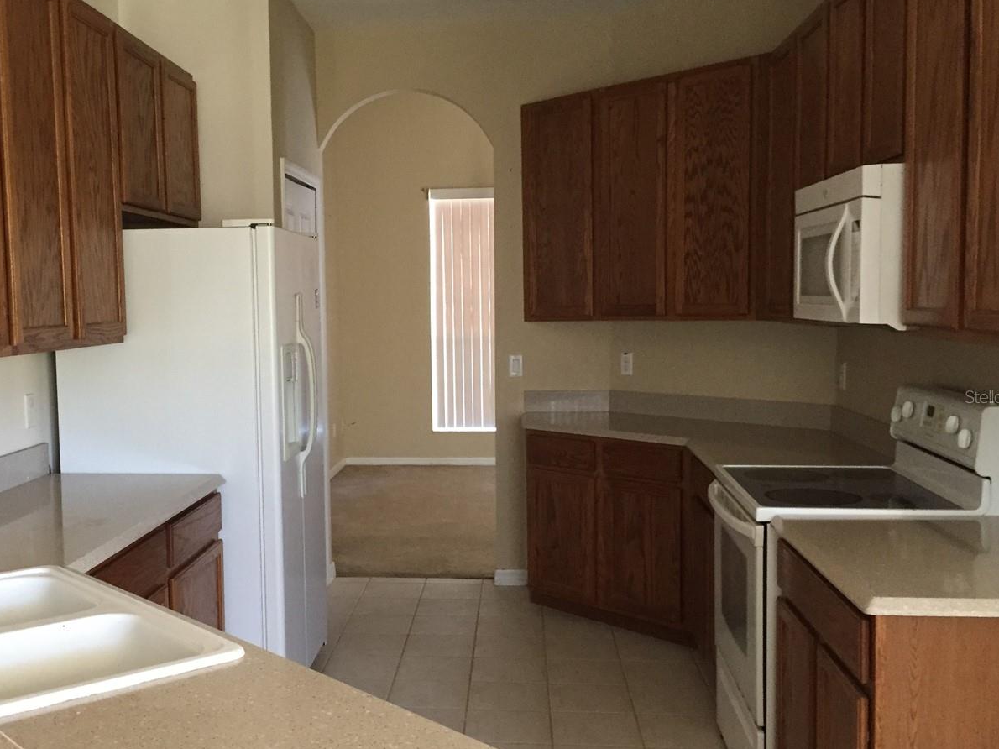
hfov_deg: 47.4
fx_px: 1125
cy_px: 396
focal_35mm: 39
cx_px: 373
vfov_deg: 36.8
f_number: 2.2
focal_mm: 4.15
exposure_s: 1/30
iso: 200
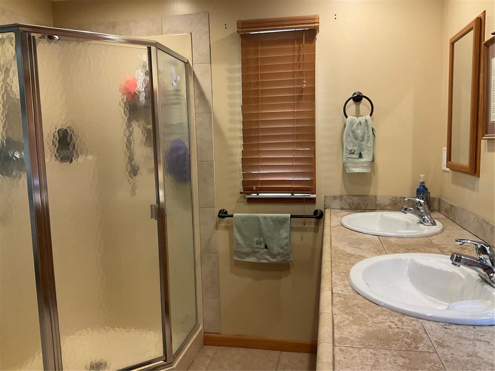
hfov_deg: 61.7
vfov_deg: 48.2
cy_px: 186
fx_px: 415
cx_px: 248
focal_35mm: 29
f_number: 1.8
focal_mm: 3
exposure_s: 1/60
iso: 100
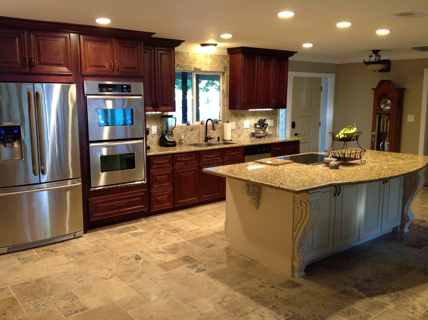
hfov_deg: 52.7
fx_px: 432
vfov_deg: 40.6
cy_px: 160
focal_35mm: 35
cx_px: 214
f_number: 2.4
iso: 100
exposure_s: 1/15
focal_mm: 4.28
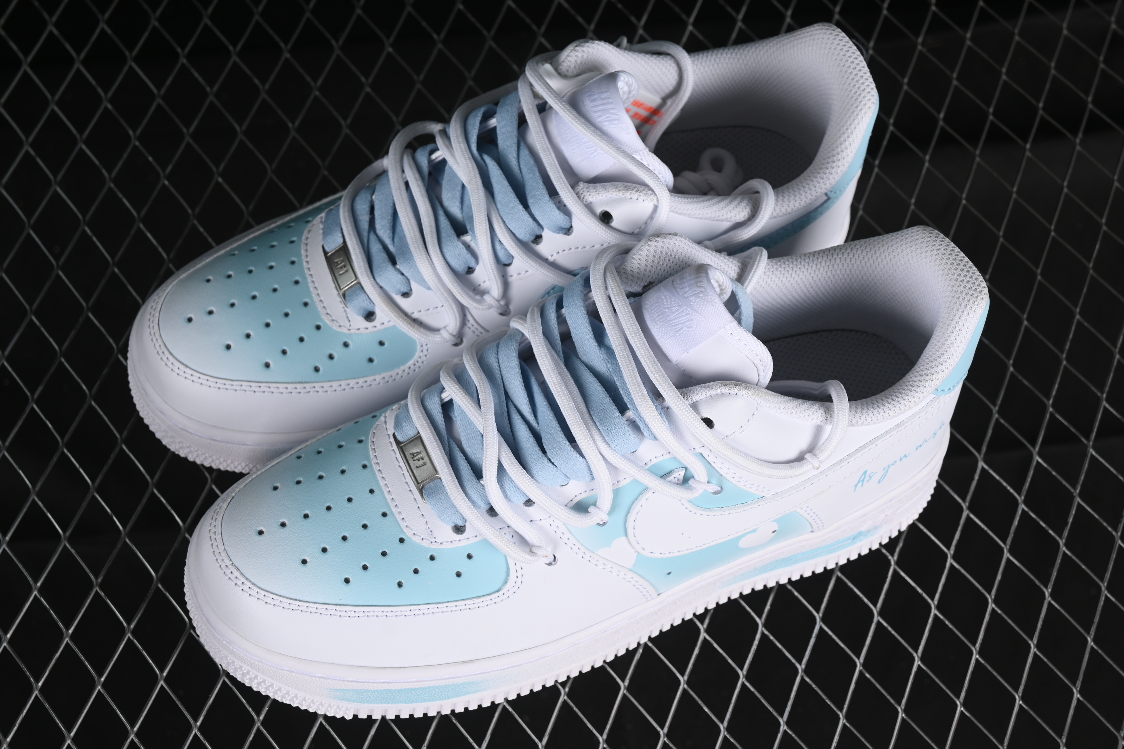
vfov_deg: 18.2
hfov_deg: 27.0
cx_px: 562
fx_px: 2341
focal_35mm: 75
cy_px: 374
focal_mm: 50
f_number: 8
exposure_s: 1/60
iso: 160
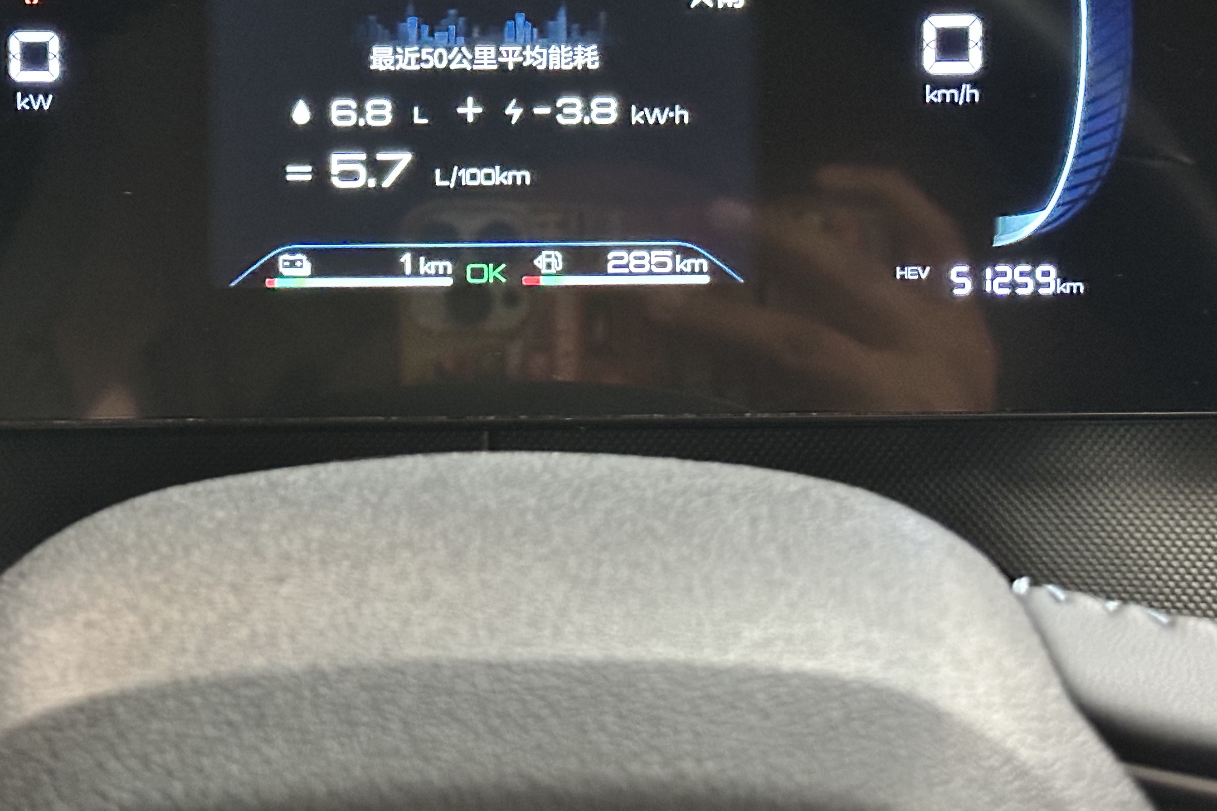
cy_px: 291
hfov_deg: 26.9
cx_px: 475
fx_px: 2535
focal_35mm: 75
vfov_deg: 18.1
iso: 640
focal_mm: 6.86
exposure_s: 1/25
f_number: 1.78
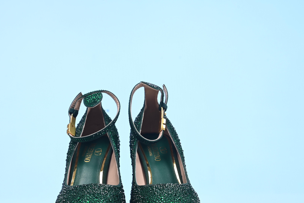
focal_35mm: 74
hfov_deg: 27.3
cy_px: 145
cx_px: 141
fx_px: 625
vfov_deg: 18.4
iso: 100
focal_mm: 40
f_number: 16
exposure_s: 1/2
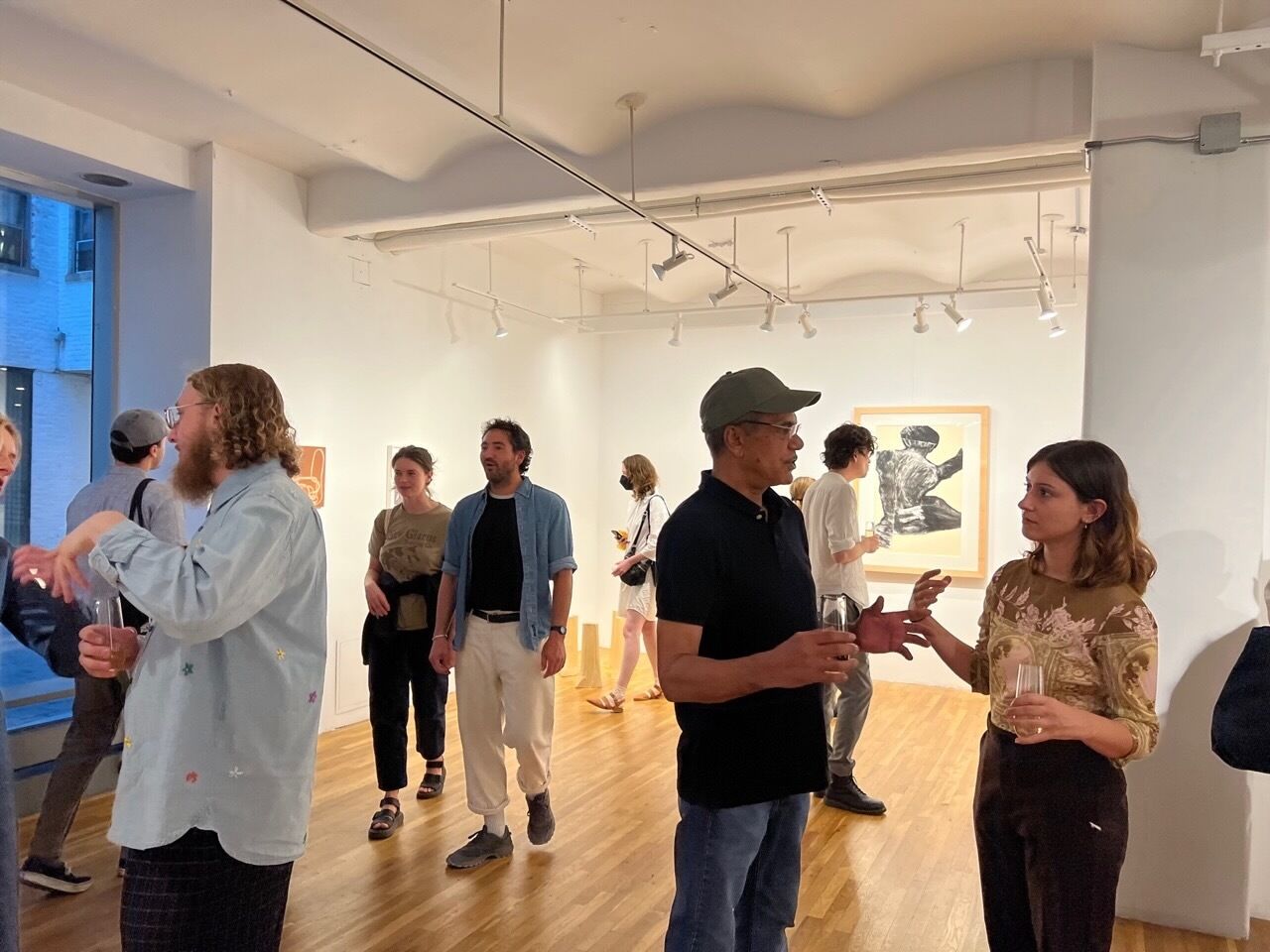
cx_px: 635
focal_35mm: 26
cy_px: 476
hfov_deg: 67.3
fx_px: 954
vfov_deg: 53.1
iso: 100
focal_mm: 5.7
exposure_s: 1/120
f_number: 1.5
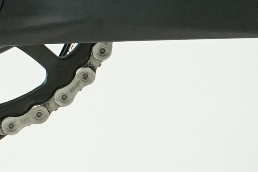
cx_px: -417
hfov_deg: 6.4
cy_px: -146
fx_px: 2171
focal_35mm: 303
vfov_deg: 4.5
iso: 1600
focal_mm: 45
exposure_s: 1/200
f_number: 5.6
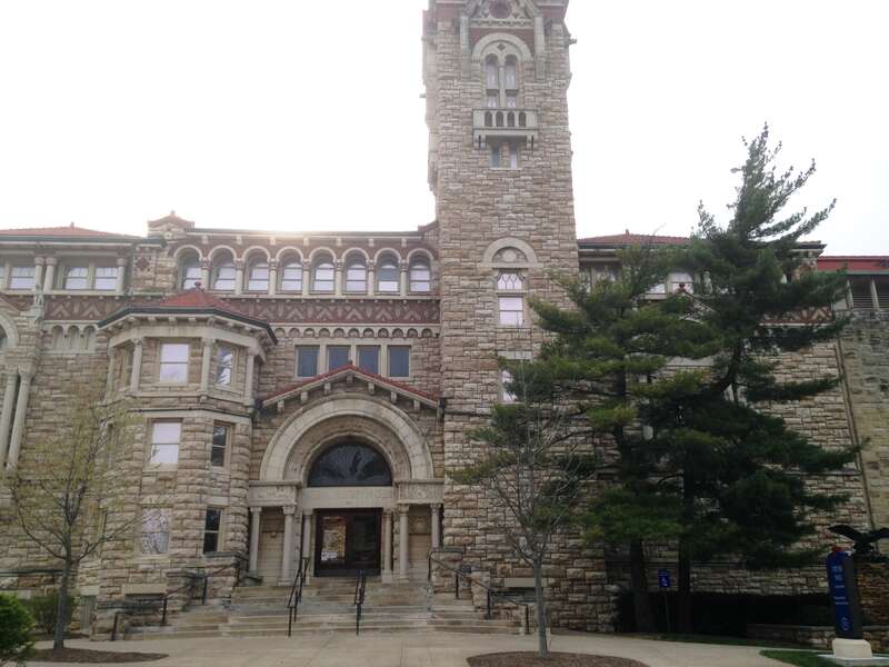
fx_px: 847
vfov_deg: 42.9
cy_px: 334
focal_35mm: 33
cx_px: 444
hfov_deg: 55.4
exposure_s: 1/742
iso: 50
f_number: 2.4
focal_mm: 4.12
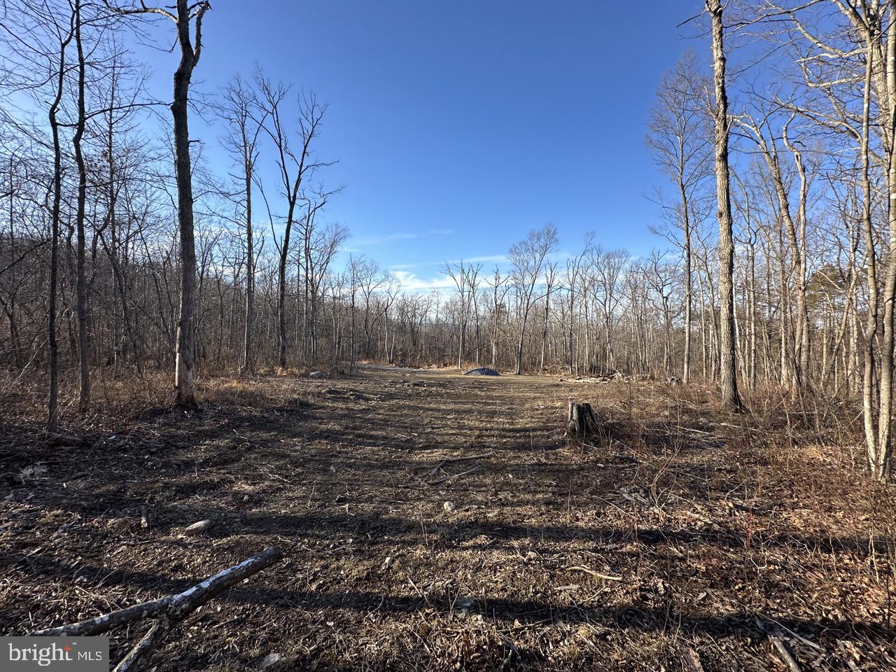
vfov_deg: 85.7
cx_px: 448
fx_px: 362
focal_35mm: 14
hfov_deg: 102.1
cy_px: 336
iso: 50
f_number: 2.2
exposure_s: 1/924
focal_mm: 2.22
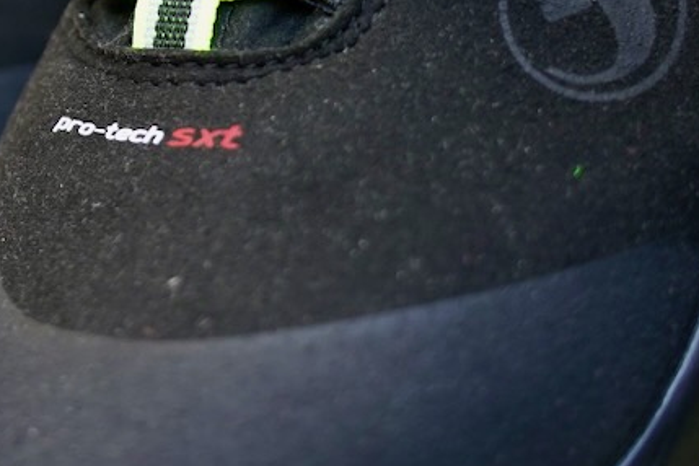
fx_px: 1903
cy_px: -166
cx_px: -95
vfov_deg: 13.4
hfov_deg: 19.8
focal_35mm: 98
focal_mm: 30
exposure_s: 1/160
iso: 500
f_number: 2.8
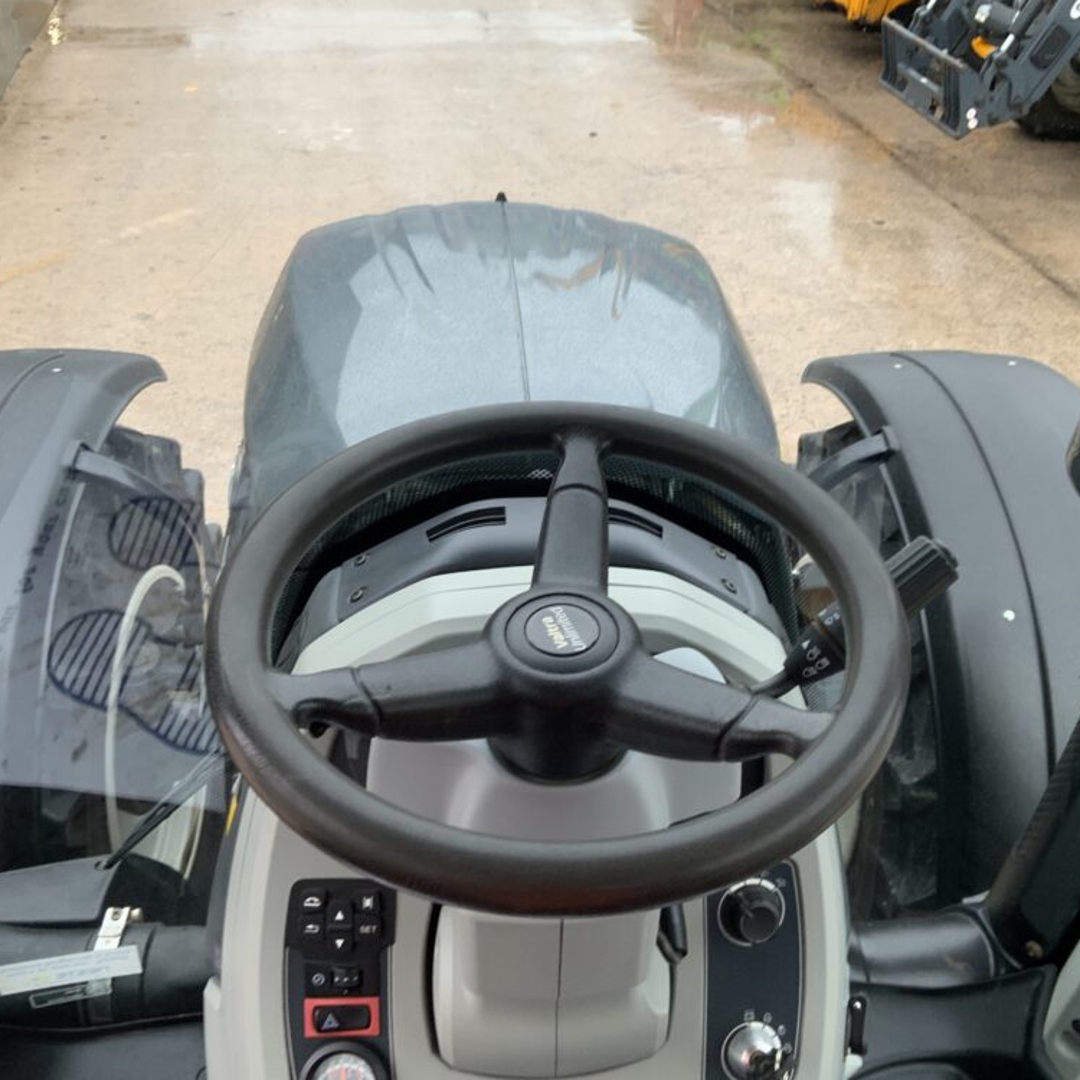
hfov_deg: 47.1
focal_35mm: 35
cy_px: 550
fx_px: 1235
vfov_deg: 47.2
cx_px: 612
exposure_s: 1/63
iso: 50
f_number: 1.8
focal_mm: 3
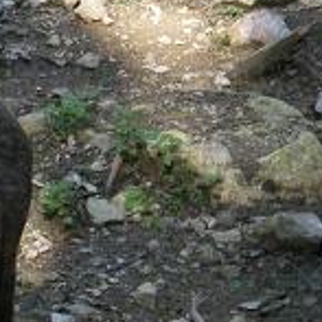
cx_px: -261
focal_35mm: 440
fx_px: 4631
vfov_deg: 4.0
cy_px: 182
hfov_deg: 3.9
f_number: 5.9
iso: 400
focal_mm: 18.9
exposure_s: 1/80
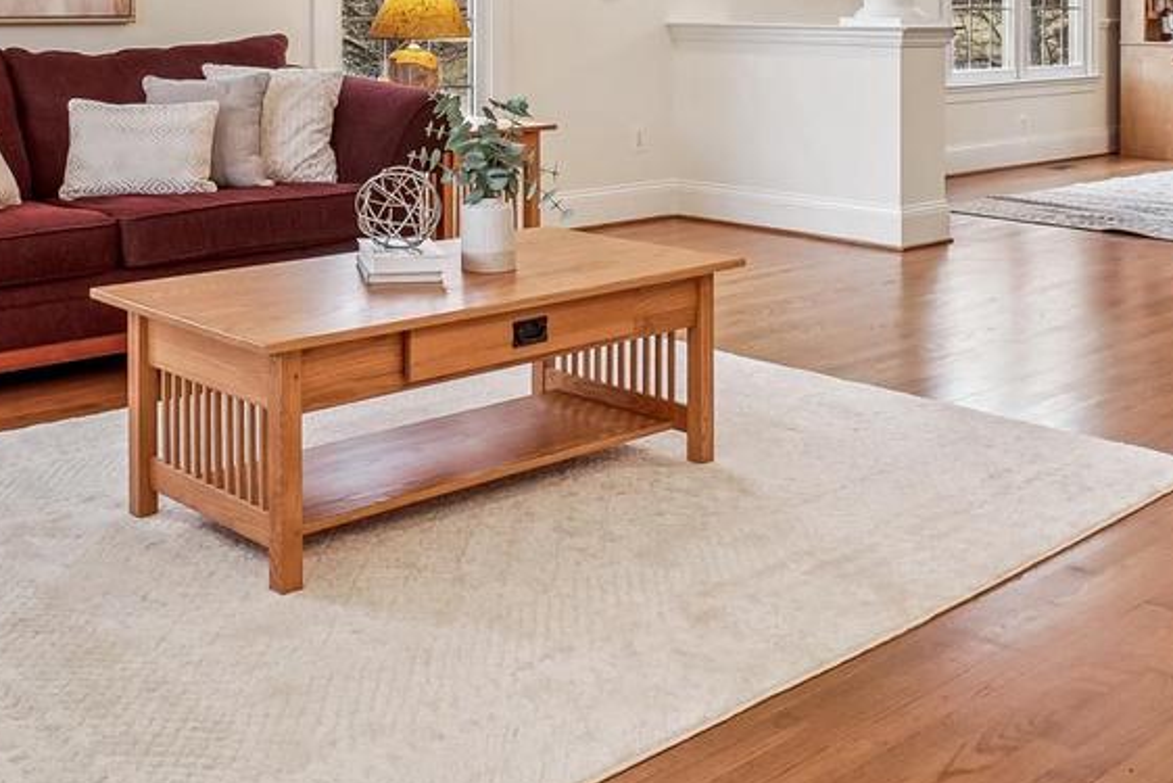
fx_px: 1378
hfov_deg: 45.7
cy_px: 27
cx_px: 436
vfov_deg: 29.9
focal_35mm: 42
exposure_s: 1/10
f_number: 8
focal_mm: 11
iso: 500
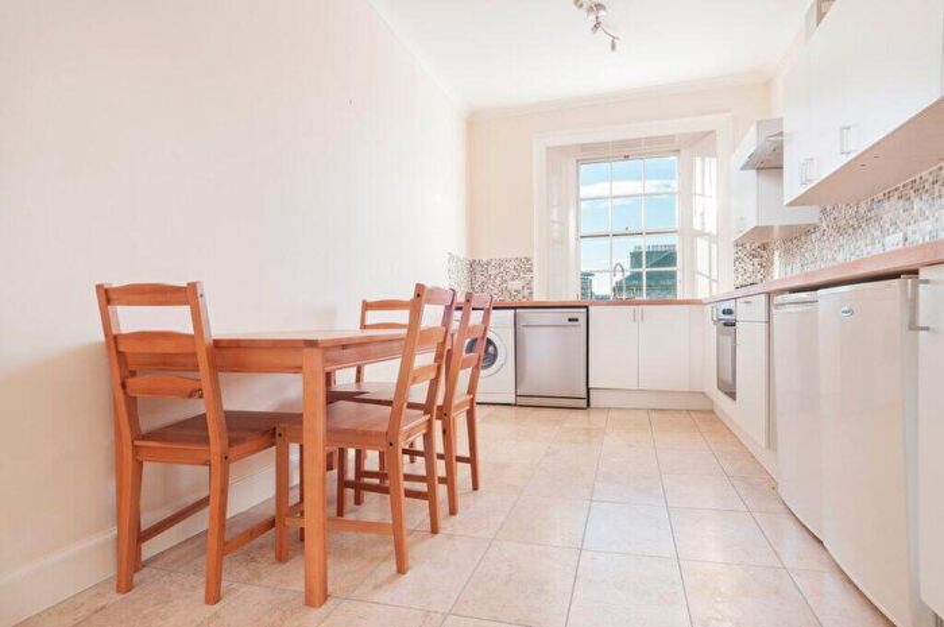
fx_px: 471
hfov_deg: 90.1
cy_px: 314
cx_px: 472
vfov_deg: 67.3
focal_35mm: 18
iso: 200
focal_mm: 12
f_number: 9
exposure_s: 1/200
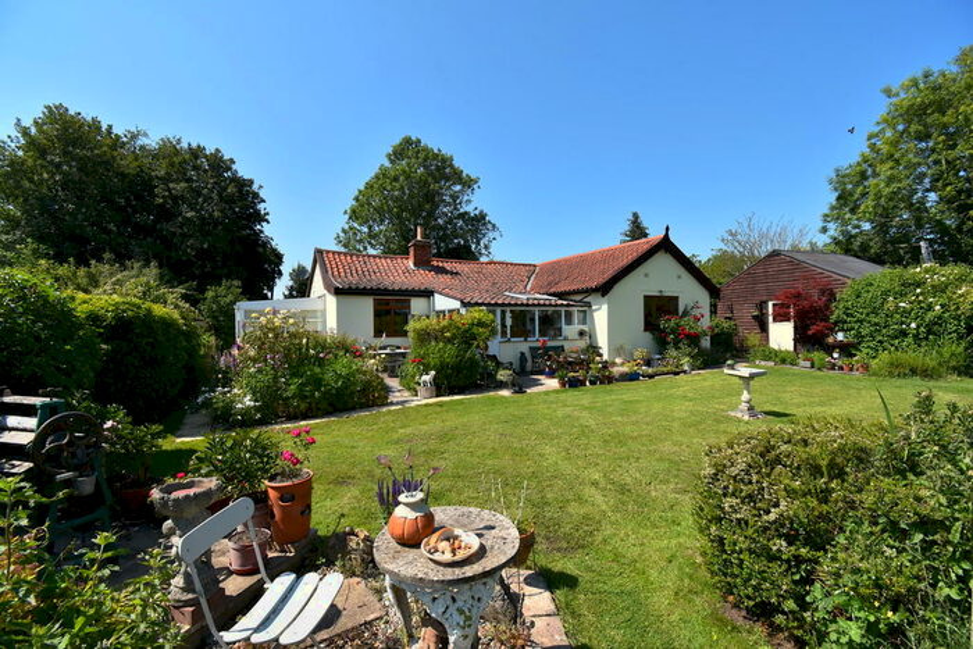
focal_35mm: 15
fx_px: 405
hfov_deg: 100.4
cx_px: 486
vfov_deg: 77.4
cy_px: 324
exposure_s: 1/500
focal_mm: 10
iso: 220
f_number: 8
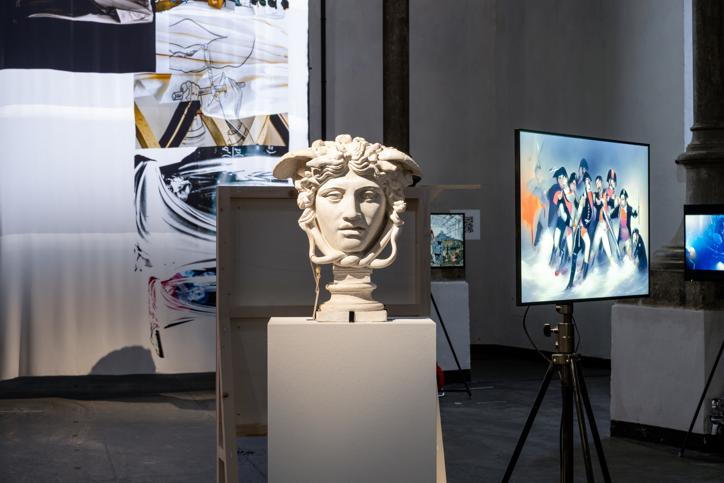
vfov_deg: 19.5
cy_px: 242
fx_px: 1408
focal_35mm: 70
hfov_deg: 28.8
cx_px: 362
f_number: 11
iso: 400
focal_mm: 70
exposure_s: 1/1.67
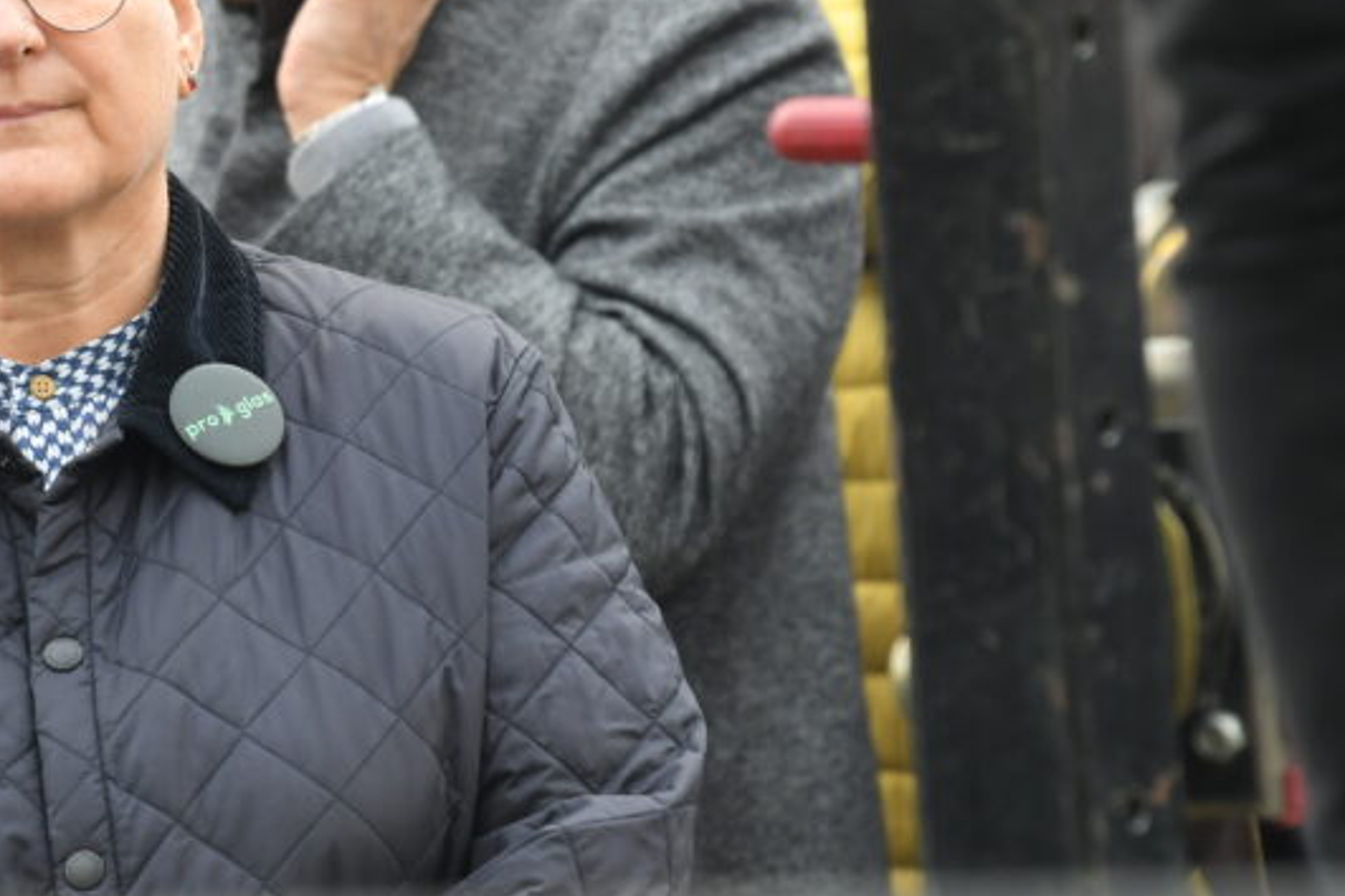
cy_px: 368
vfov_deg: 3.6
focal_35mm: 386
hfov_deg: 5.3
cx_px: 99
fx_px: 14420
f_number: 4
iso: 500
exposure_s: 1/500
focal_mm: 200
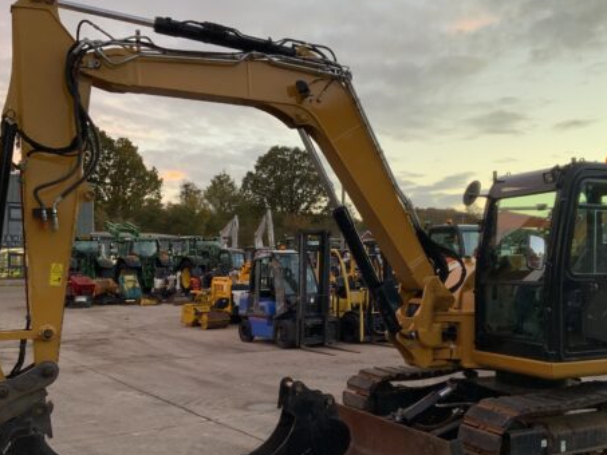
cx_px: 339
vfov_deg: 35.1
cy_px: 266
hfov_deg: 45.7
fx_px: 719
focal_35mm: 41
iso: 64
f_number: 1.8
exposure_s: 1/110
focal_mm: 3
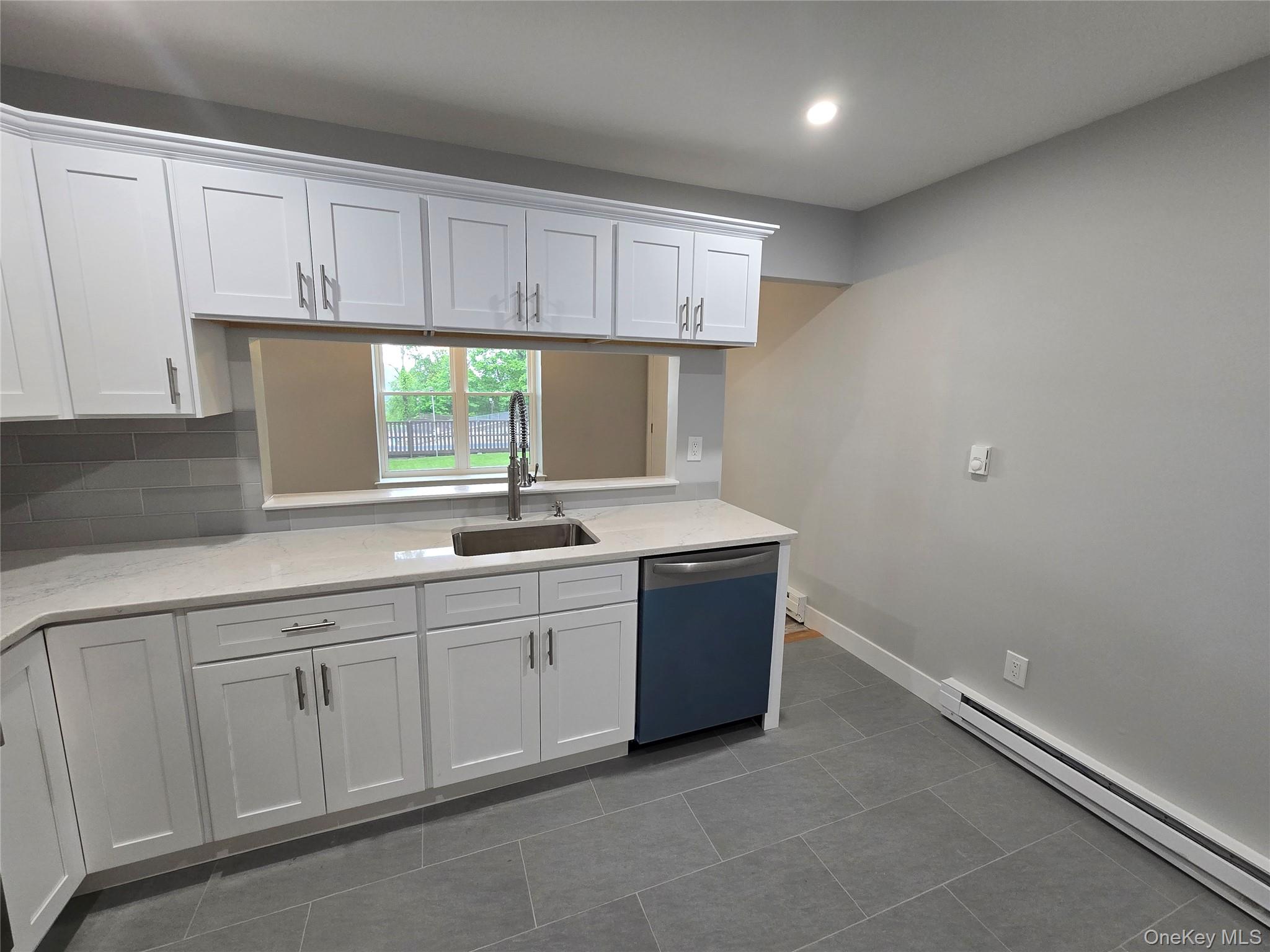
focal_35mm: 13
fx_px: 477
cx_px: 635
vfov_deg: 89.9
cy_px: 476
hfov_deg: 106.2
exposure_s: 1/60
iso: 160
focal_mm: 2.2
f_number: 2.2
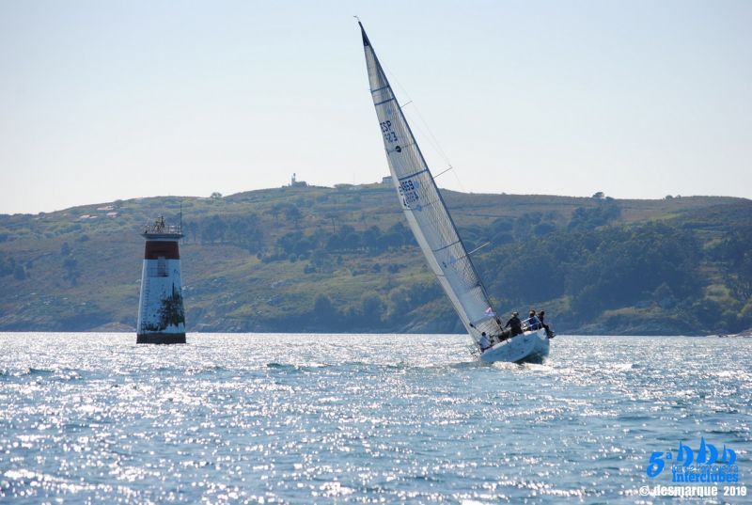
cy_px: 252
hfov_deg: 12.4
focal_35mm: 165
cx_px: 376
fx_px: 3454
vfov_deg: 8.4
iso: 100
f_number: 6.3
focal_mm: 110
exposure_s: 1/640
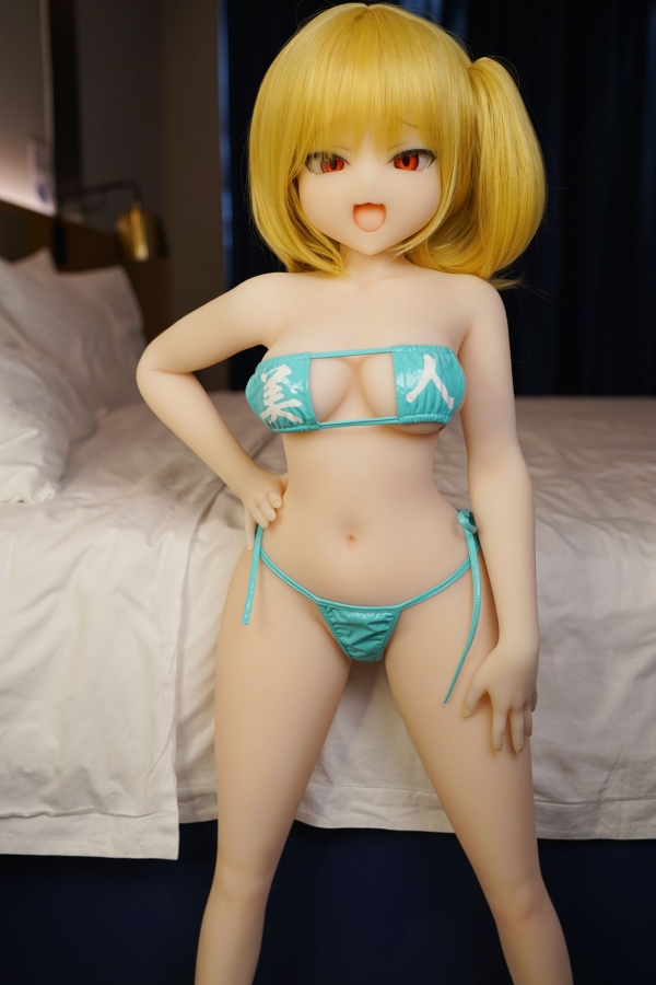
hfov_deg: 37.9
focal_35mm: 35
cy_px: 492
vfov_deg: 54.4
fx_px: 957
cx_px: 328
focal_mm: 35
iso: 320
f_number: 2.8
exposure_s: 1/100
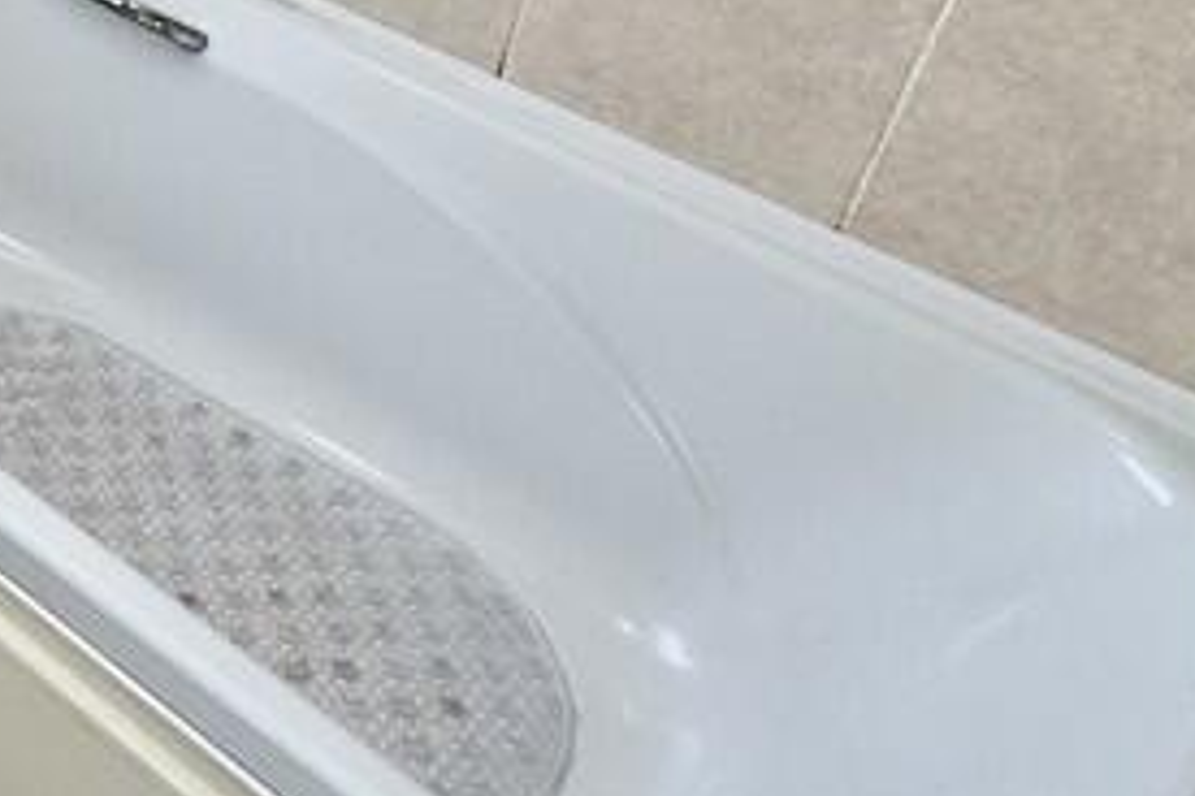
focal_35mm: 54
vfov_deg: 23.9
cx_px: -485
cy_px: -13
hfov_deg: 28.0
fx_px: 1792
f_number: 2.2
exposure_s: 1/100
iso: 80
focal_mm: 2.22
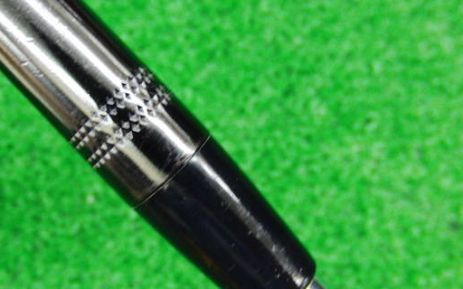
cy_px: 166
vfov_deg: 26.3
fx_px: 618
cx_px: 185
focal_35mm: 49
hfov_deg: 40.9
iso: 400
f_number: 3.6
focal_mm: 6.42
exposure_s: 1/15
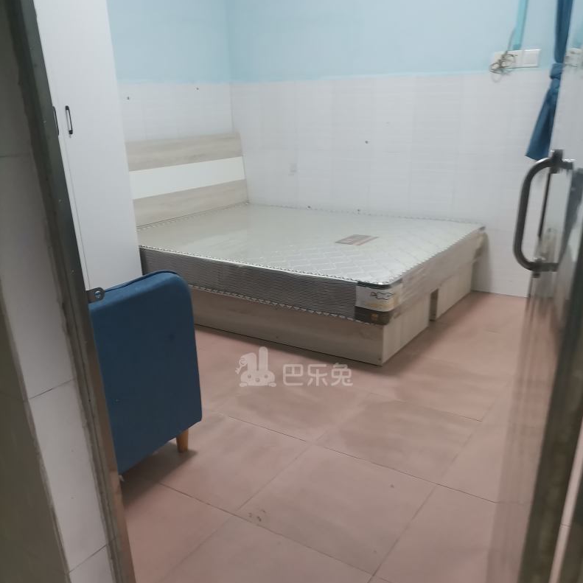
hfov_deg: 52.5
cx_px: 294
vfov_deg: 51.9
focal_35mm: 31
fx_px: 591
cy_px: 367
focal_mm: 5.4
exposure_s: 1/33.3
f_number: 1.8
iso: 250
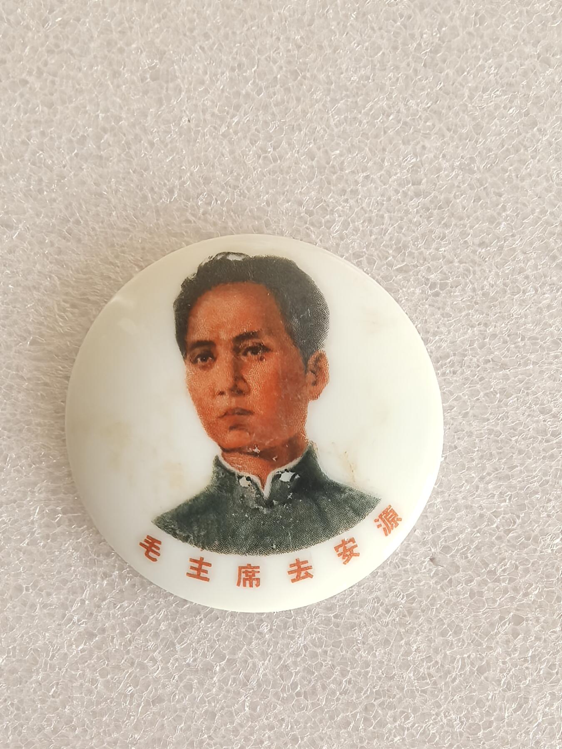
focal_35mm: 44
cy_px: 374
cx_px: 281
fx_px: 952
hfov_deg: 32.9
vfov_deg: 42.9
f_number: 2.2
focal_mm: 1.95
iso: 160
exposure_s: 1/50
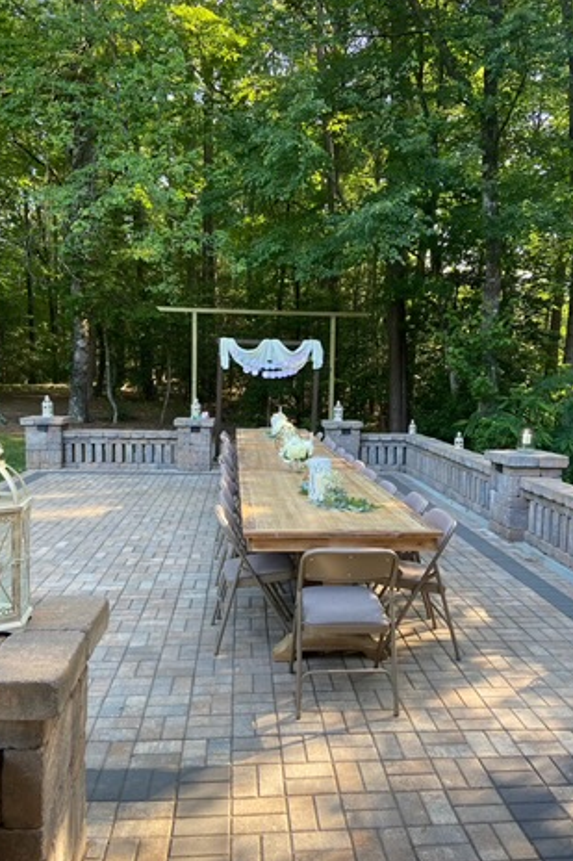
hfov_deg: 46.3
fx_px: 669
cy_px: 438
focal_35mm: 28
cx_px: 310
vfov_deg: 65.5
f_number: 1.8
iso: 64
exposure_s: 1/122
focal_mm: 4.25
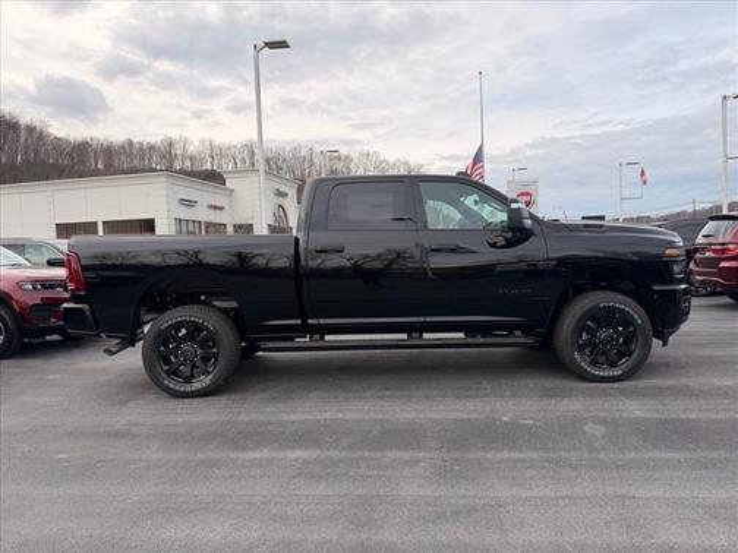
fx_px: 512
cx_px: 369
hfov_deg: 71.6
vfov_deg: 56.8
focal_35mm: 24
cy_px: 276
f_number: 1.78
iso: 80
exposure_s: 1/2299
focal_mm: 6.76
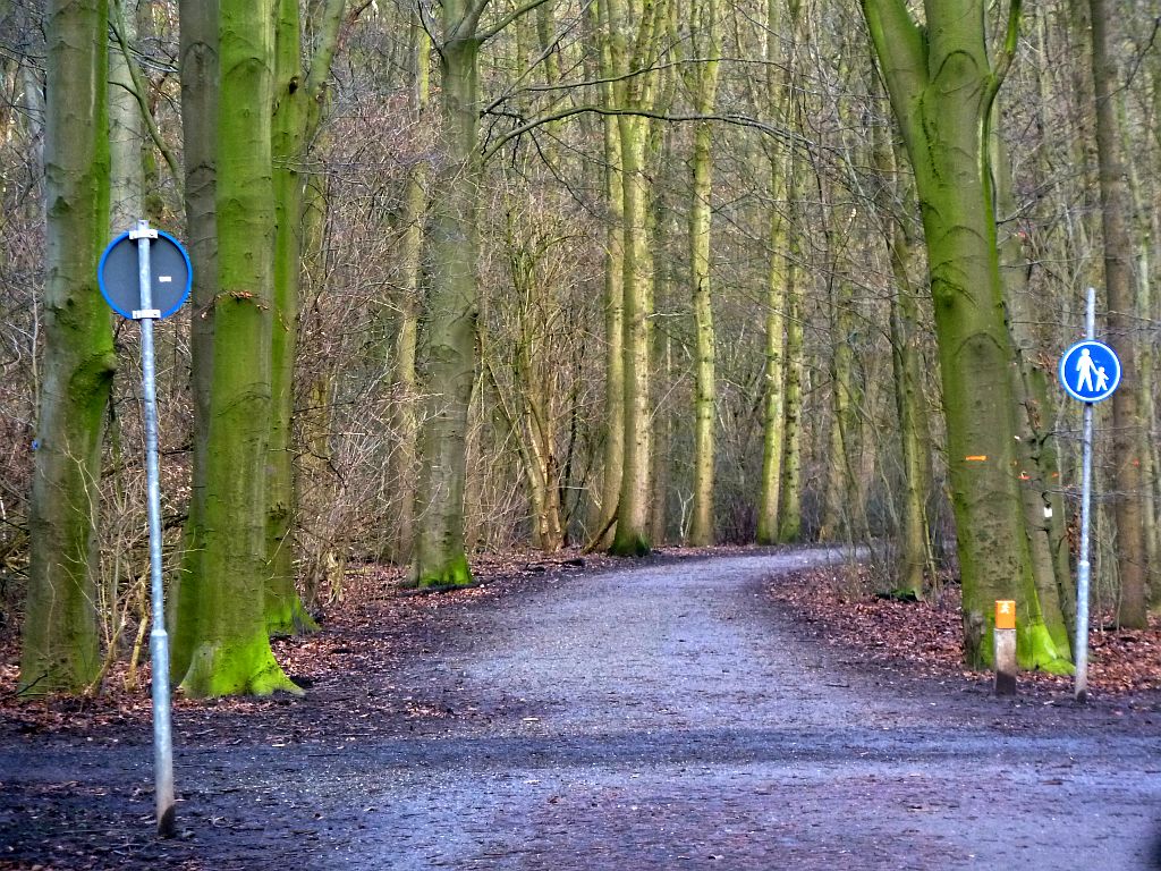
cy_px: 436
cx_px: 580
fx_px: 6104
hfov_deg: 10.9
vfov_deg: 8.2
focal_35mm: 182
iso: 320
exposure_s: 1/60
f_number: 4.5
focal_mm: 29.9
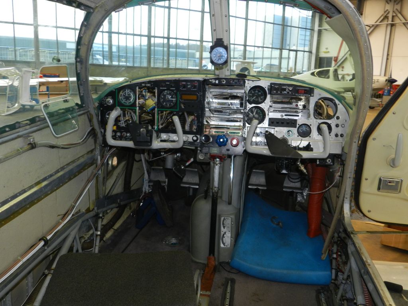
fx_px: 377
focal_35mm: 32
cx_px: 204
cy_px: 153
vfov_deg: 44.2
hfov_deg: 56.8
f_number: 3.7
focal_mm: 5.6
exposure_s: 1/30
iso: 200
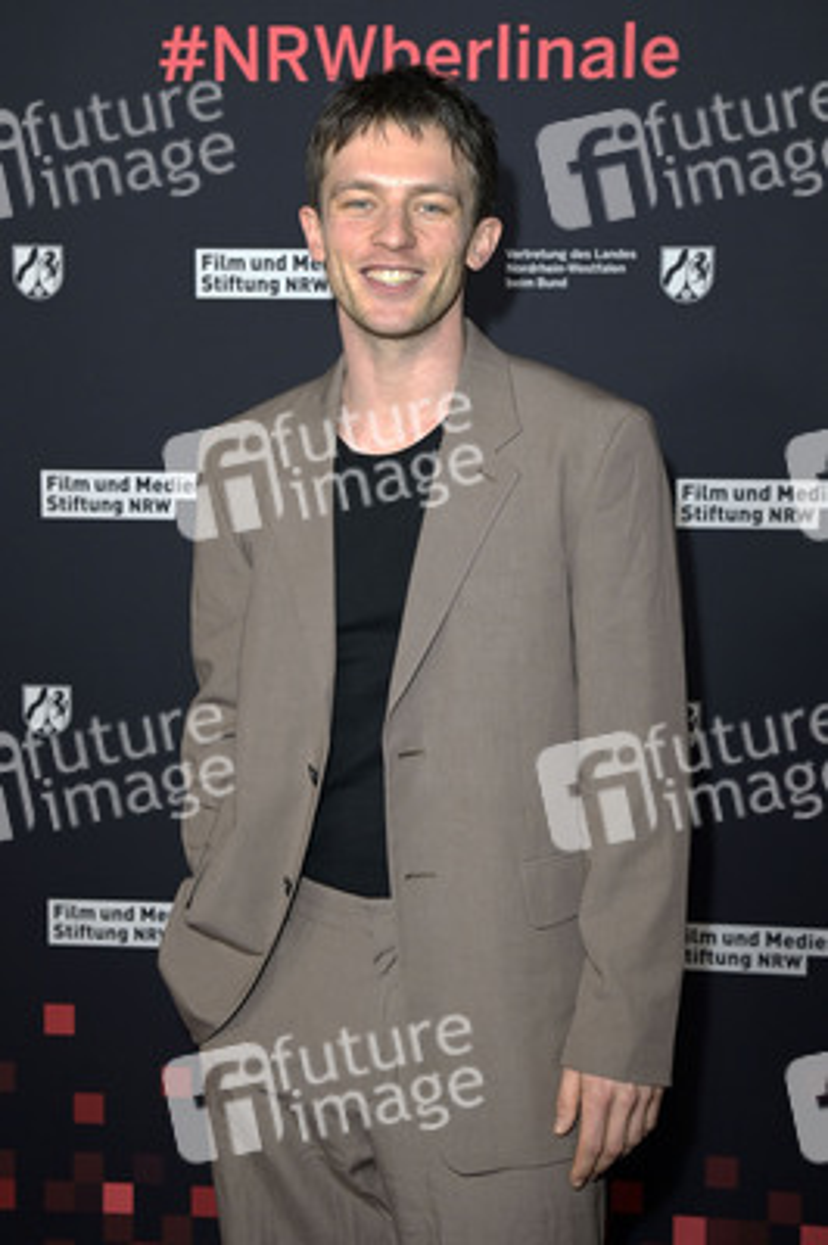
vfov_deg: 39.6
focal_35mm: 50
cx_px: 414
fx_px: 1728
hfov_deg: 26.9
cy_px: 622
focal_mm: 50
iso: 1000
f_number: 5
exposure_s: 1/250
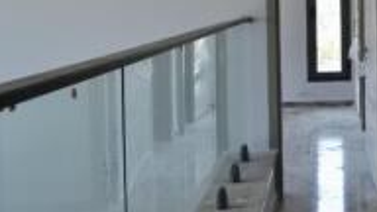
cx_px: 416
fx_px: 700
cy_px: -9
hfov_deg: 27.5
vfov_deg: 16.8
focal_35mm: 70
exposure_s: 1/100
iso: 400
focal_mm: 18
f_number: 5
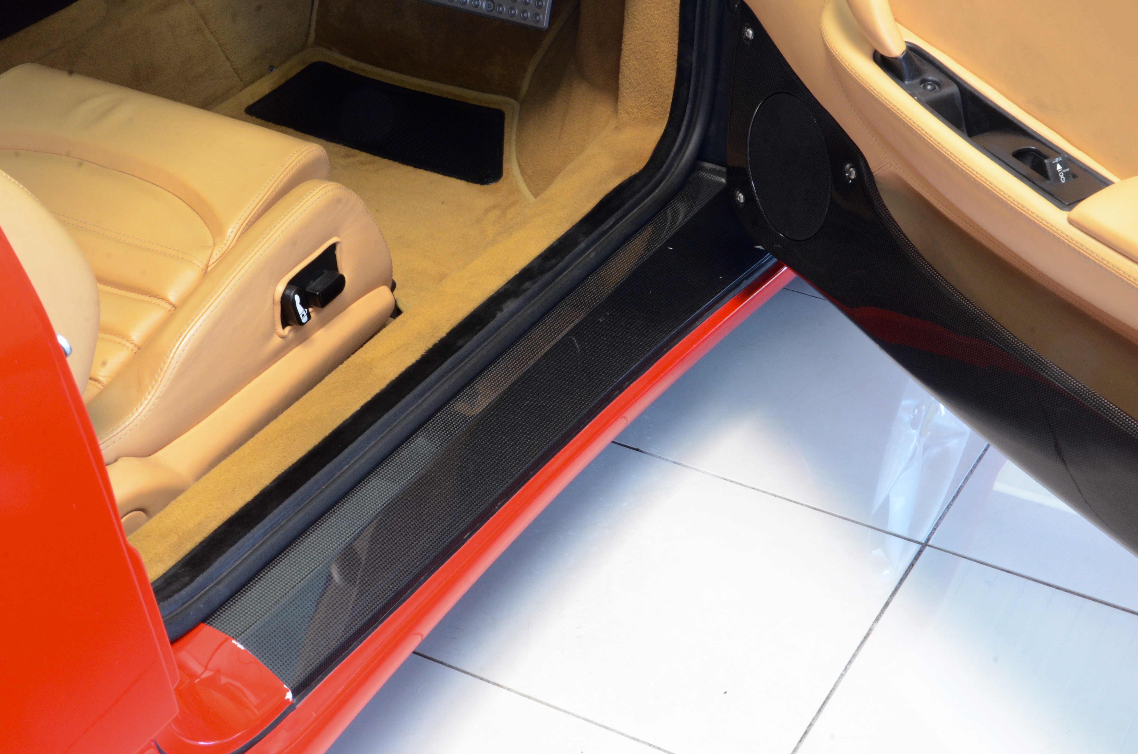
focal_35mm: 63
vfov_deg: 21.5
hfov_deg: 32.0
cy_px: 377
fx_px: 1987
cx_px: 569
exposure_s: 1.3
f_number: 25
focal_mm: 42
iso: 1600
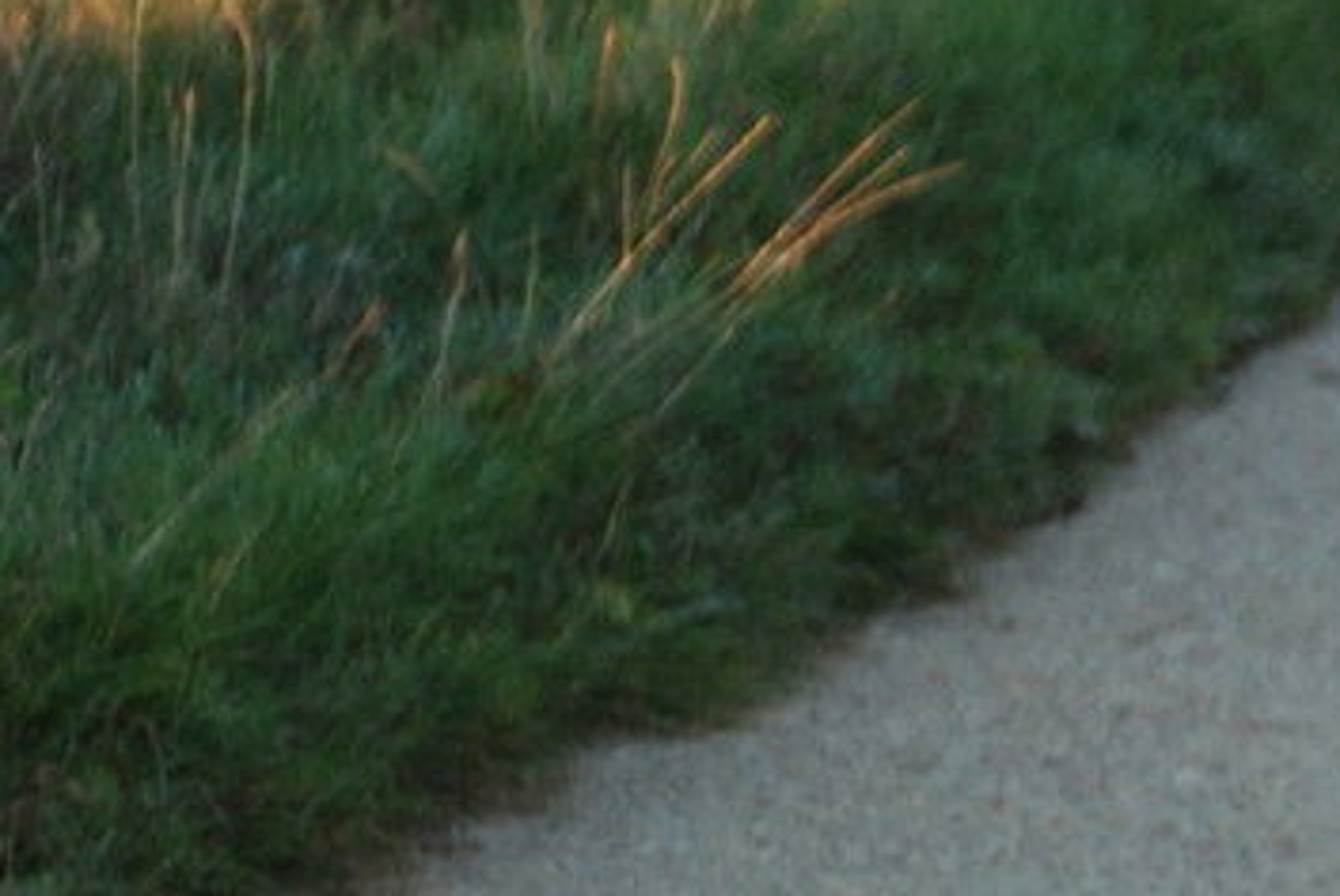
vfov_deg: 3.6
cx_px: 2426
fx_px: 14193
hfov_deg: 5.3
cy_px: 649
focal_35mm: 381
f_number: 4
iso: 400
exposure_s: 1/500
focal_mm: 56
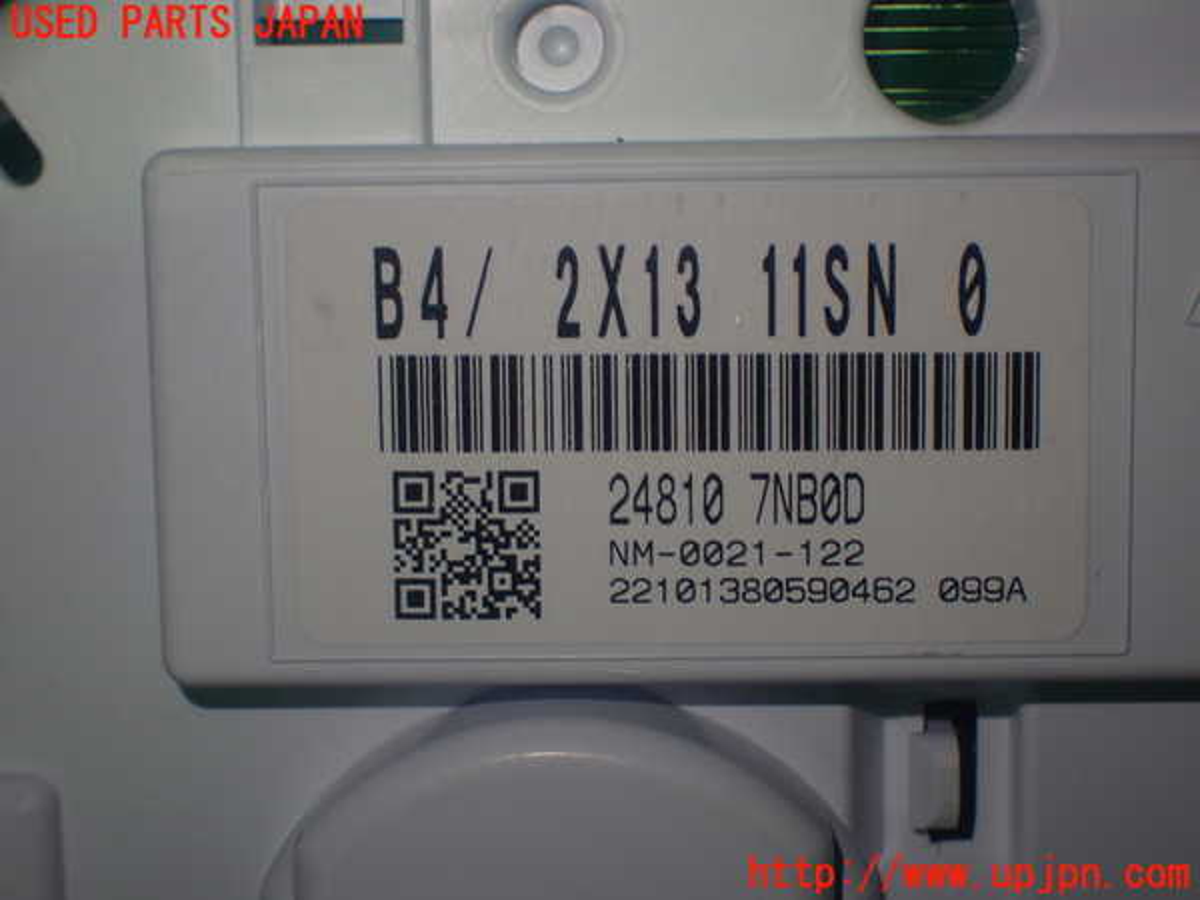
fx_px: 2149
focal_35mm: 62
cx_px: 600
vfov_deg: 23.7
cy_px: 450
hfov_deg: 31.2
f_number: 3.6
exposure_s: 1/125
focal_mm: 11.09
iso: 200
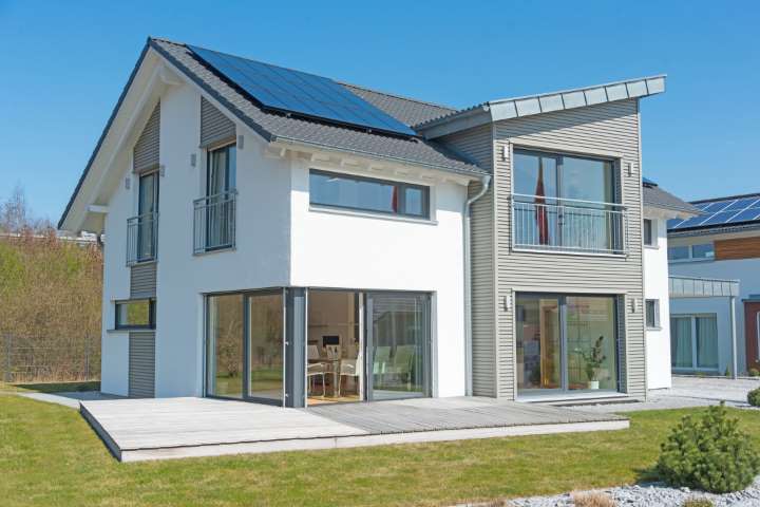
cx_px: 380
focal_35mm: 38
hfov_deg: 50.7
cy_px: 254
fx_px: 802
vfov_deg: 35.1
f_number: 10
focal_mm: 38
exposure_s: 1/400
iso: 100
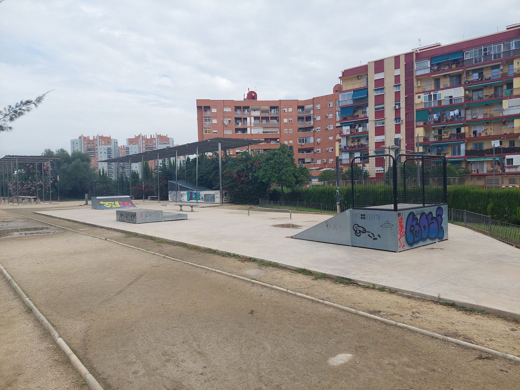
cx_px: 260
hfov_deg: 69.4
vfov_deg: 54.9
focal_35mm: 25
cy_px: 195
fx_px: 376
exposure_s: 1/835
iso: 40
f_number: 1.8
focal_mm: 5.23
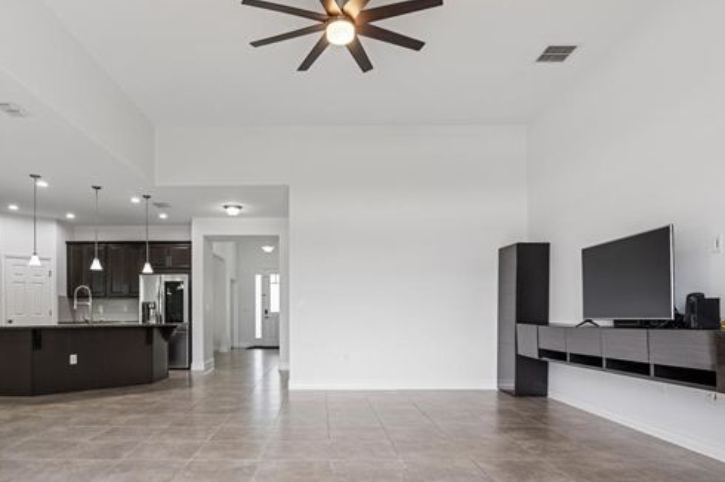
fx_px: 463
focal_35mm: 23
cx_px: 314
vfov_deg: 54.3
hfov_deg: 75.8
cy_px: 308
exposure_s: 1/4
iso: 100
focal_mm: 16
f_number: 9
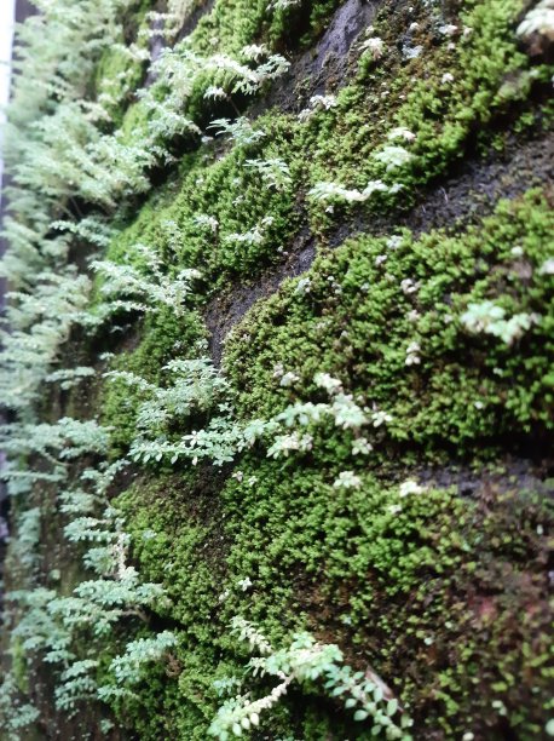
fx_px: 556
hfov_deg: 53.0
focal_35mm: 26
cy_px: 370
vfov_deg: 67.3
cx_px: 277
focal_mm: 3.93
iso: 320
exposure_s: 1/50
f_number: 1.7
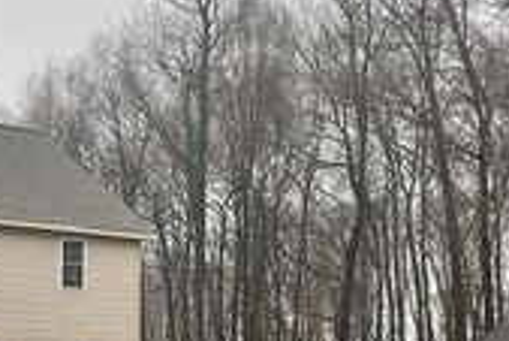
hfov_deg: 22.6
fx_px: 1259
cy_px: 300
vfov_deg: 15.2
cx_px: 105
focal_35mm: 89
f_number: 1.8
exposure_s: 1/120
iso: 20
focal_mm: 3
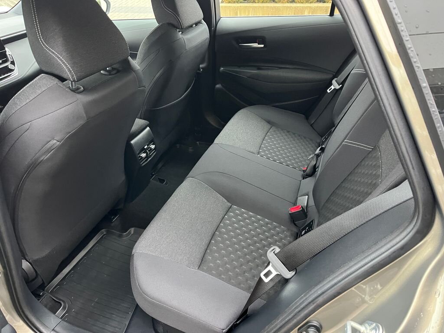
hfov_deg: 67.3
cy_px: 166
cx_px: 222
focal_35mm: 26
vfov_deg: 53.1
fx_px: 333
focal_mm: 5.1
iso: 500
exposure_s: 1/53
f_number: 1.6
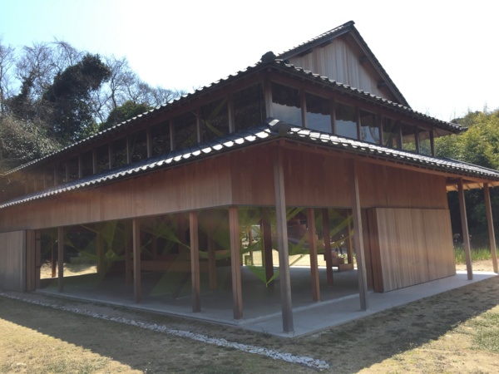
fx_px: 418
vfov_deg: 48.2
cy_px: 187
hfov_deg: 61.7
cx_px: 250
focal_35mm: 29
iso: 32
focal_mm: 4.15
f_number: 2.2
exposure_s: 1/989
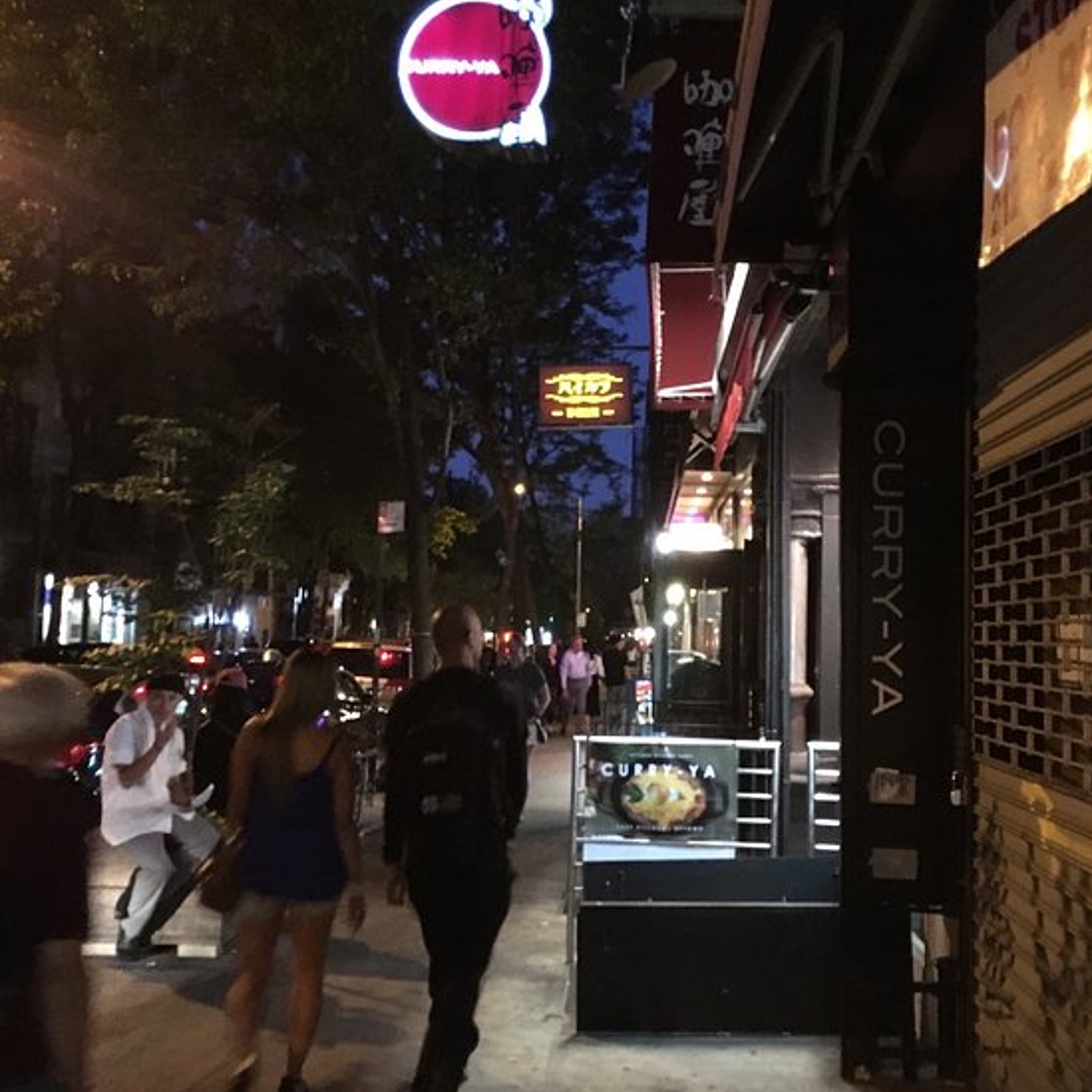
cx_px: 603
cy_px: 550
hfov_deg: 47.1
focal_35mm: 35
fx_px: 1249
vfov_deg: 47.2
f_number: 2.2
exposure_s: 1/15
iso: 640
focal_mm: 4.15
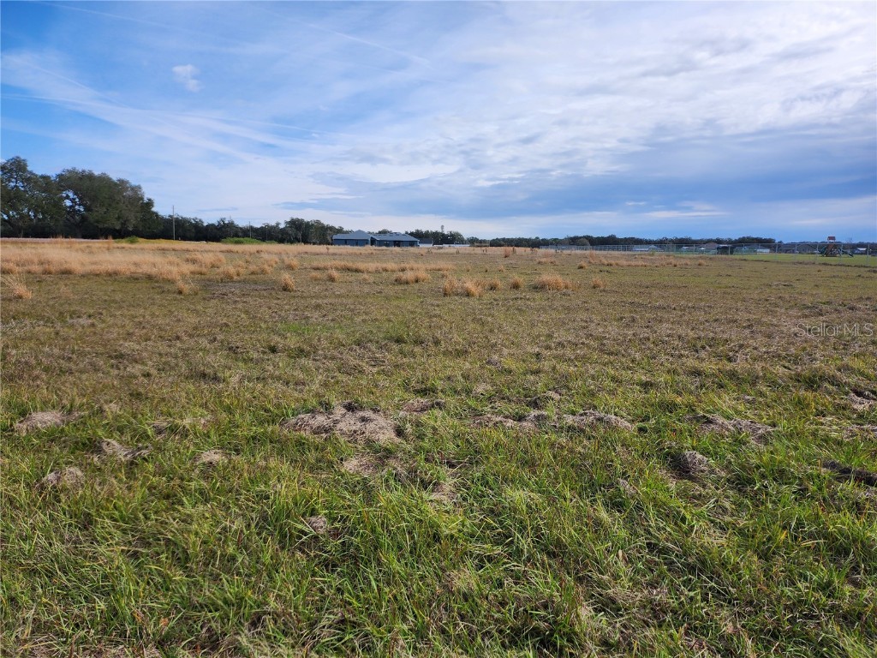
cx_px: 438
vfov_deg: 56.8
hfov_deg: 71.6
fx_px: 608
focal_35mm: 24
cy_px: 329
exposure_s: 1/2835
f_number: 1.8
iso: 50
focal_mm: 5
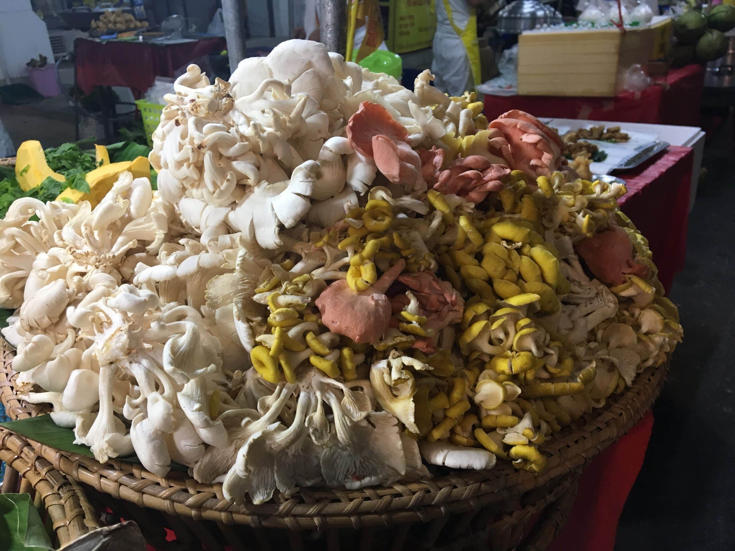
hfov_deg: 61.7
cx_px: 368
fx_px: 616
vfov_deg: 48.2
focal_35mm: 29
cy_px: 276
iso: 50
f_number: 2.2
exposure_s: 1/33
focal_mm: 4.15
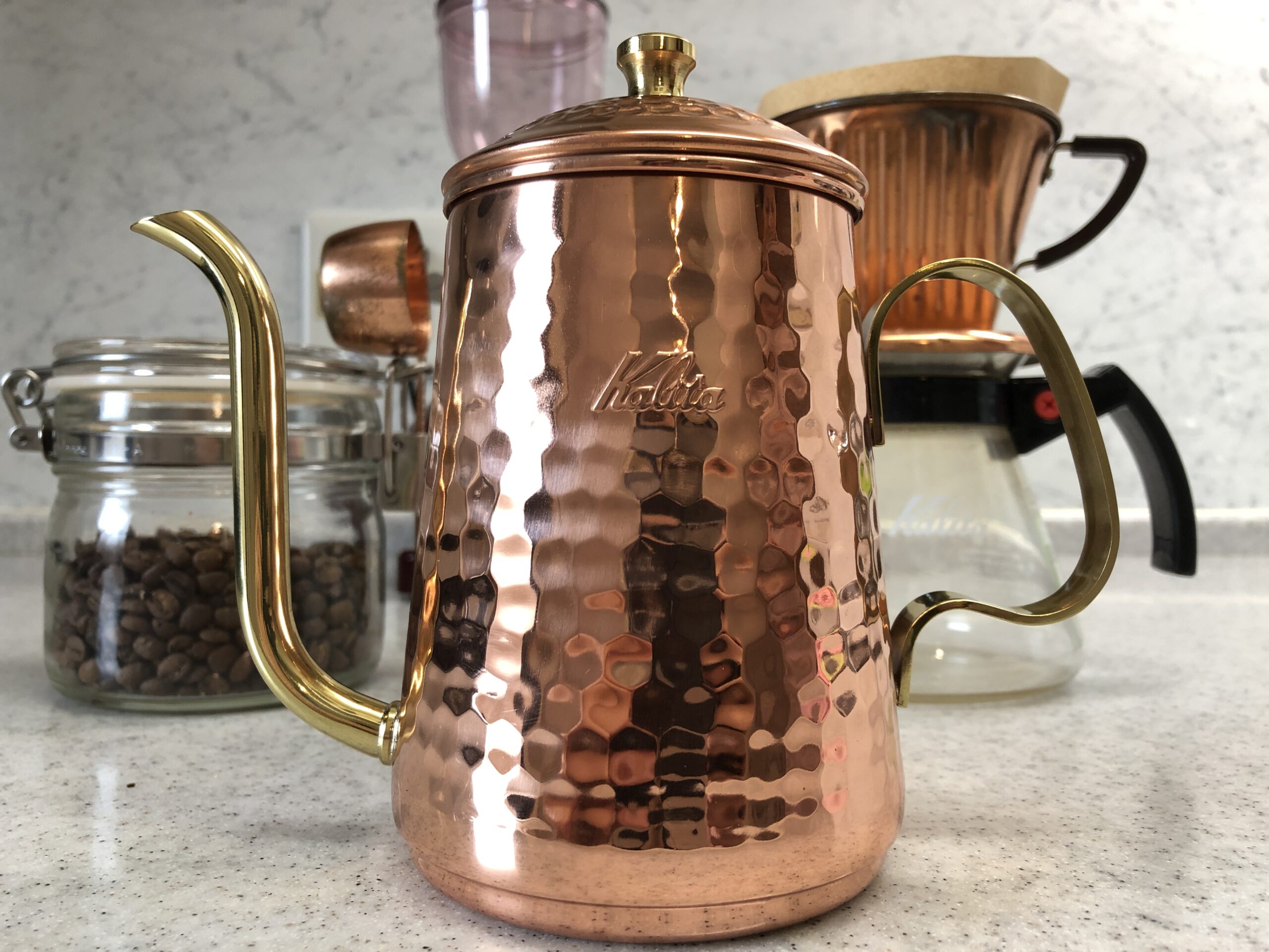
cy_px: 476
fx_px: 1026
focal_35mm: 28
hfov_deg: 63.4
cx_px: 634
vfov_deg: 49.7
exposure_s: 1/24
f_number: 1.8
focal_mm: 3.99
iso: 40
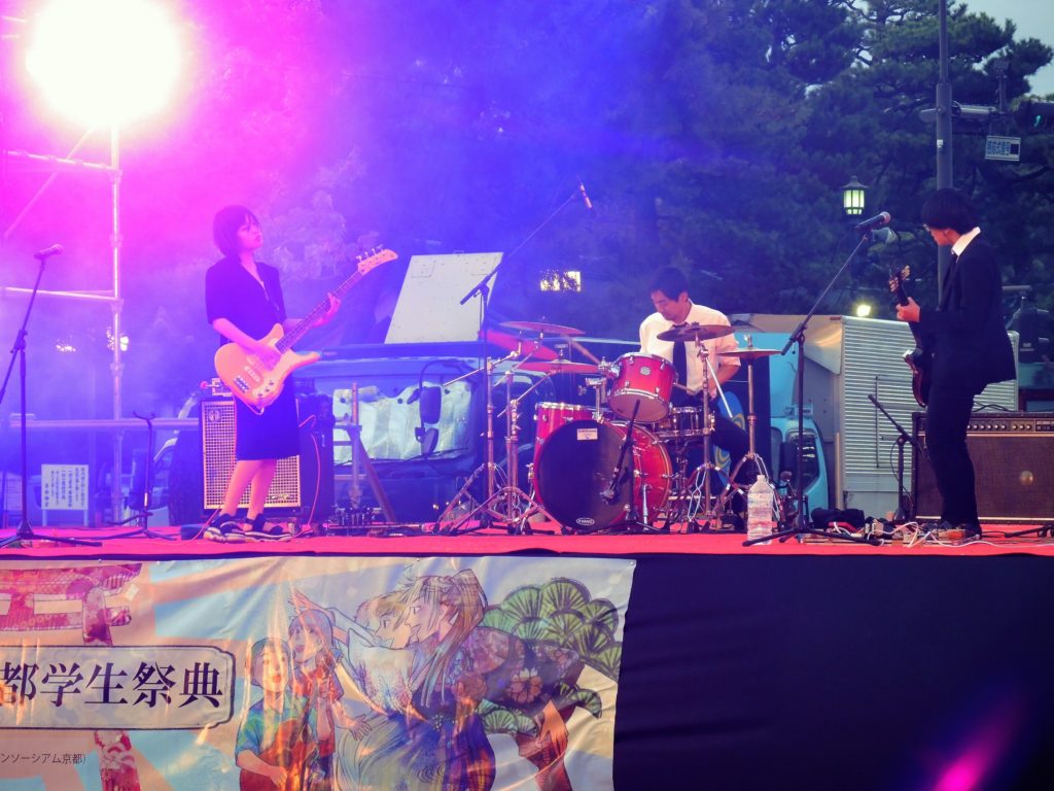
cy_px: 396
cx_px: 527
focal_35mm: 152
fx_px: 4628
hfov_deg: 13.0
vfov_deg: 9.8
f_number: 3.5
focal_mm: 32.6
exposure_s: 1/50
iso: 400
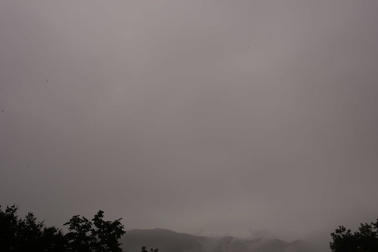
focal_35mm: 20
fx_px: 210
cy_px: 126
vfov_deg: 61.9
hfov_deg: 84.0
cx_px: 189
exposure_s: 1/125
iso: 100
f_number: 16
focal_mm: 20
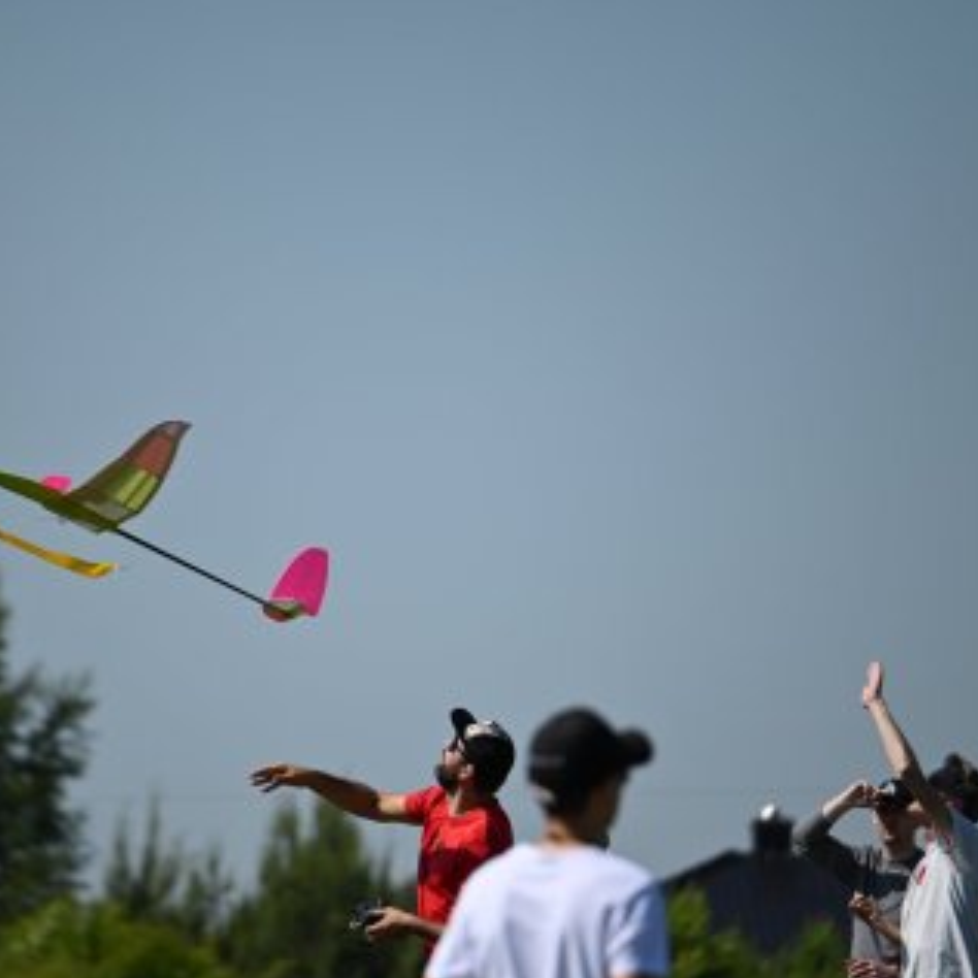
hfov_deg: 3.3
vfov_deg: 3.3
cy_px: 508
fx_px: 17101
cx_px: 444
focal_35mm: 535
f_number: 6.3
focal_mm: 400
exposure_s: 1/2500
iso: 320
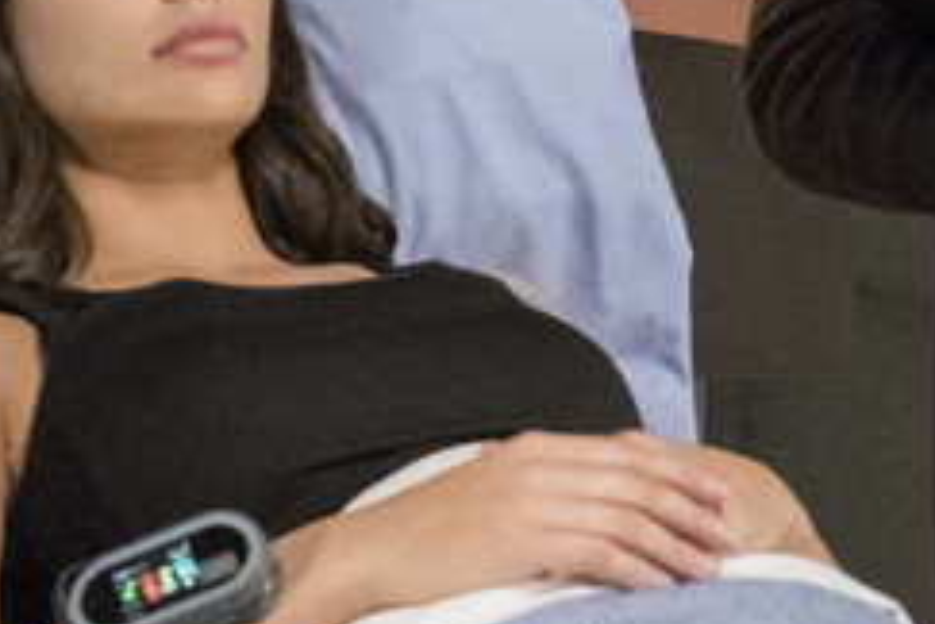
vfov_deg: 4.9
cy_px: -73
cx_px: 504
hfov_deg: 7.3
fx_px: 7324
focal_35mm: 282
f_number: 2.8
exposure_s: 1/125
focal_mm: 58.7
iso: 8000
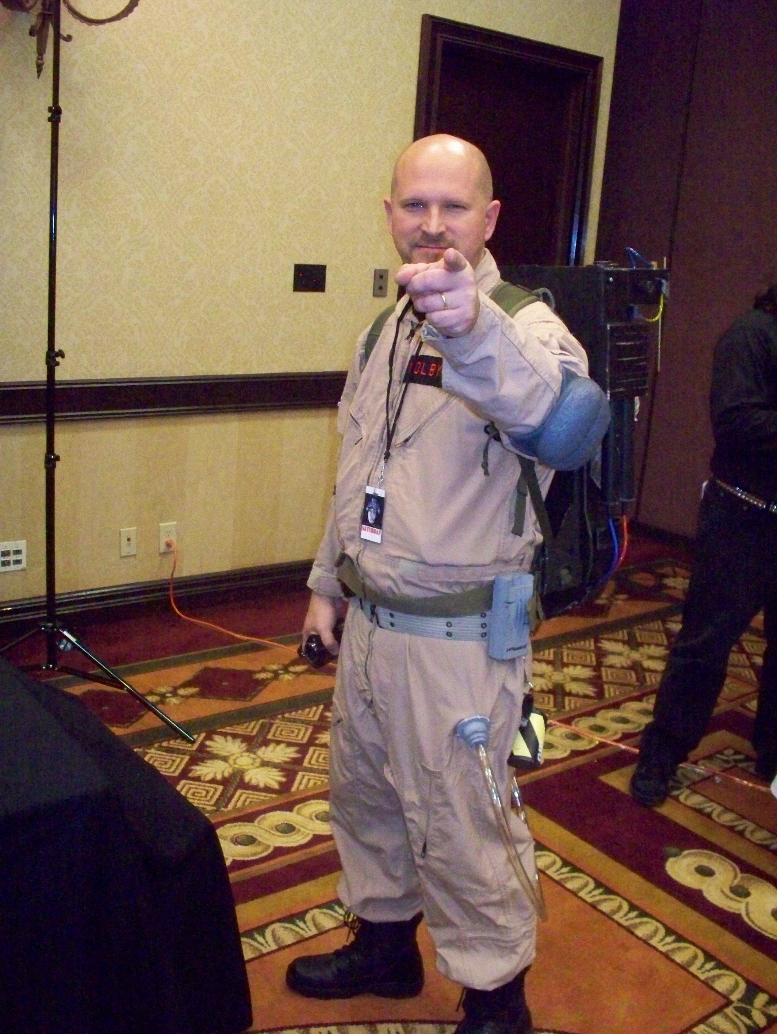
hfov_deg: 39.7
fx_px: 1076
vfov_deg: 51.3
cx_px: 388
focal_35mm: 36
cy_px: 517
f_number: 2.8
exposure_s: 1/60
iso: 1600
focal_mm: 7.54
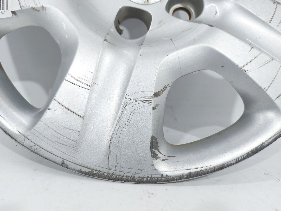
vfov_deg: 56.8
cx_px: 140
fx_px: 195
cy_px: 106
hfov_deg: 71.6
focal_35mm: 24
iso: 50
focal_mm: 5.23
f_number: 1.8
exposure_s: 1/50
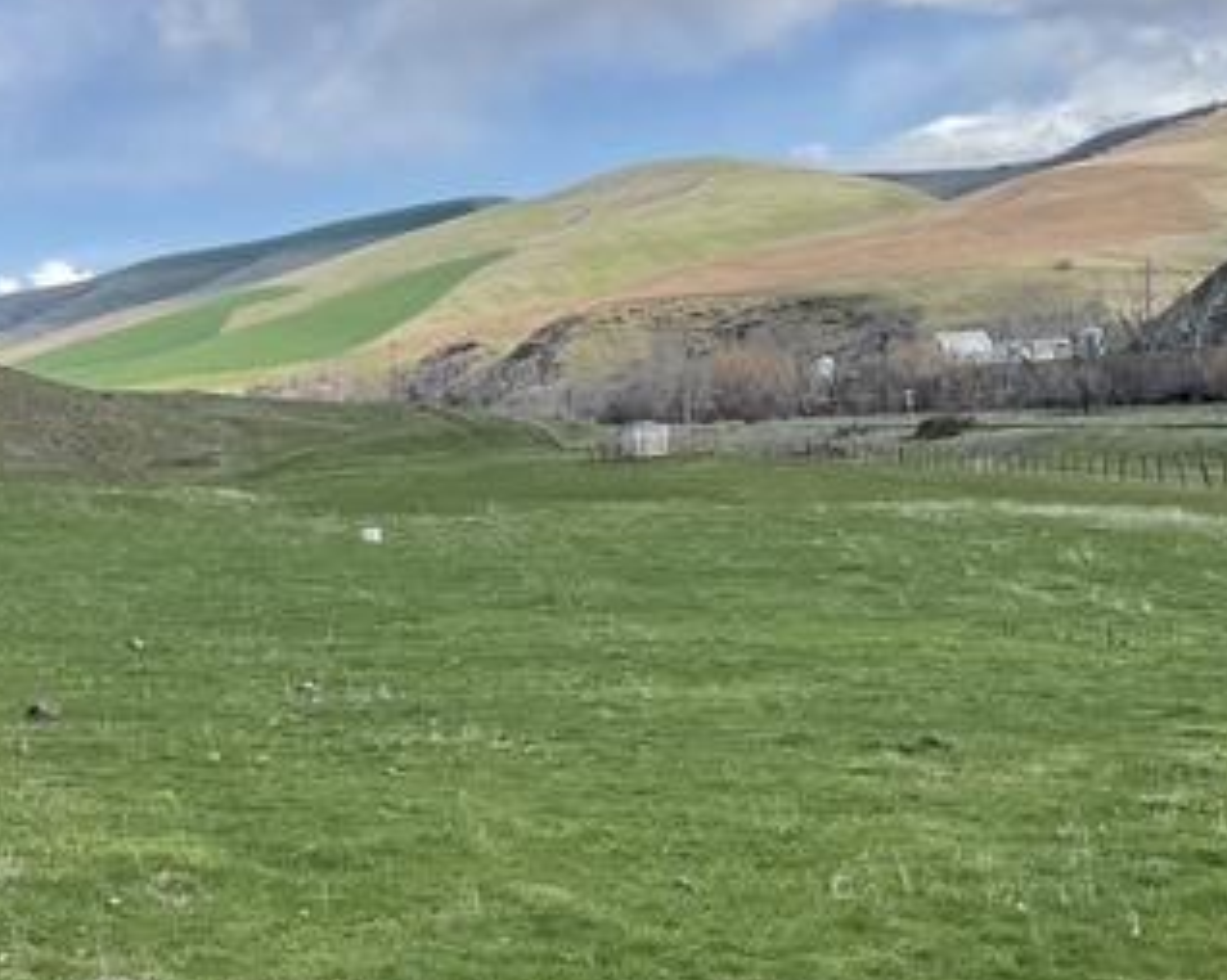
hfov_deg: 32.0
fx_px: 2069
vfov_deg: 26.5
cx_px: 220
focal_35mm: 57
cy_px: 667
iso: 16
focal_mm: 3
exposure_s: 1/869
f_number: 1.8
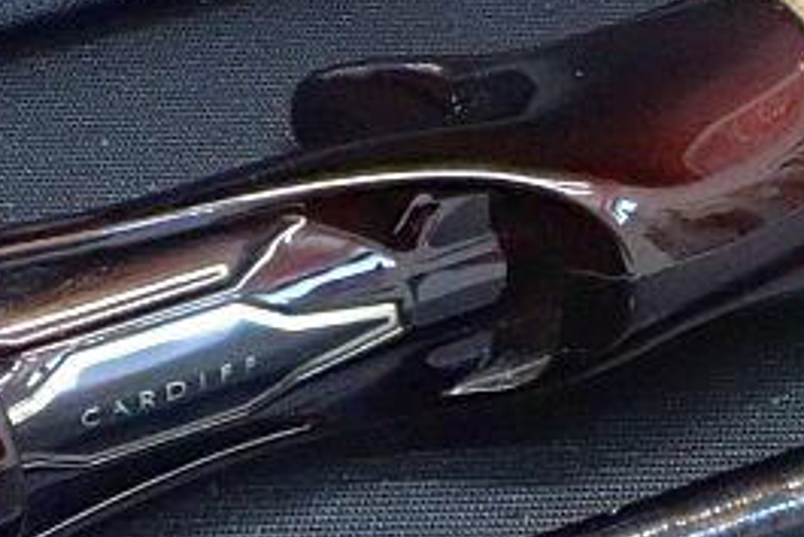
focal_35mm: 135
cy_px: 573
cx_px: -91
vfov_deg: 10.1
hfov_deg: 14.8
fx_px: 3017
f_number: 4
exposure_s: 1/25
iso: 1600
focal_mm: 7.86
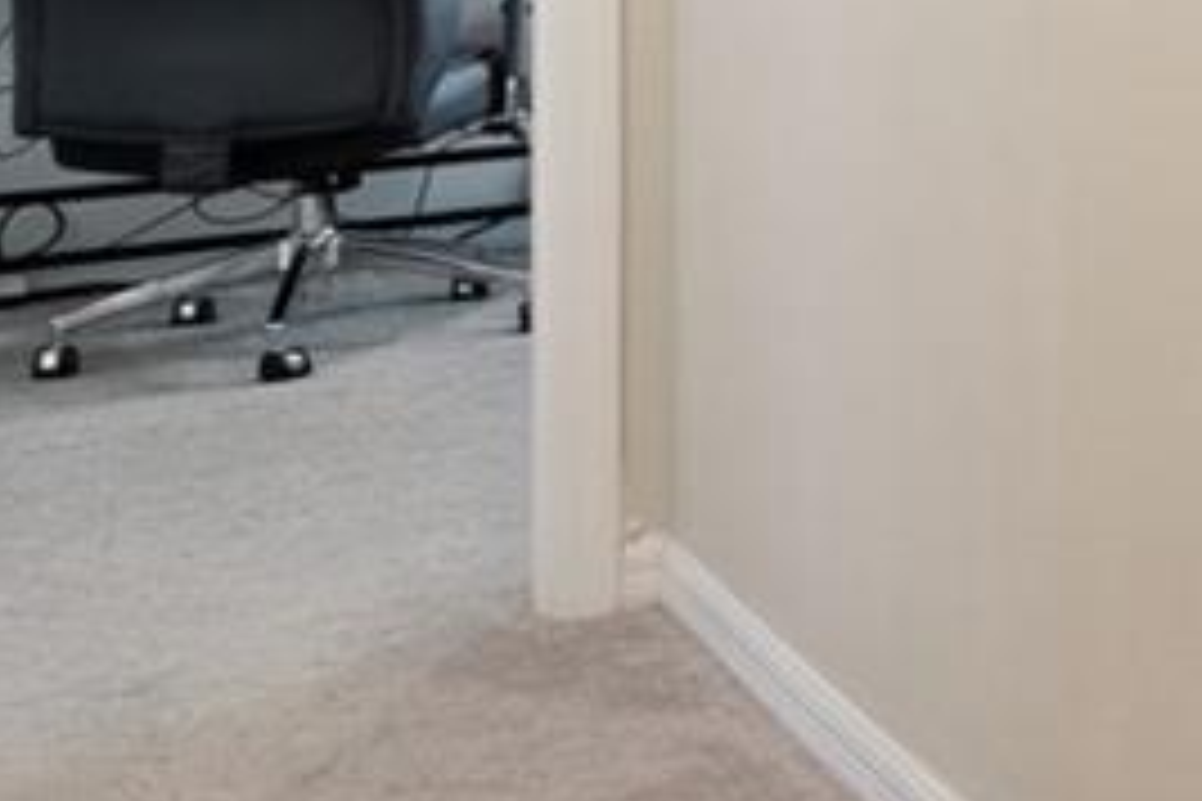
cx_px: 2859
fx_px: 3005
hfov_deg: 14.7
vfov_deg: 14.3
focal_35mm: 90
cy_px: -356
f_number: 8
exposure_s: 1/1.67
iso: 100
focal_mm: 10
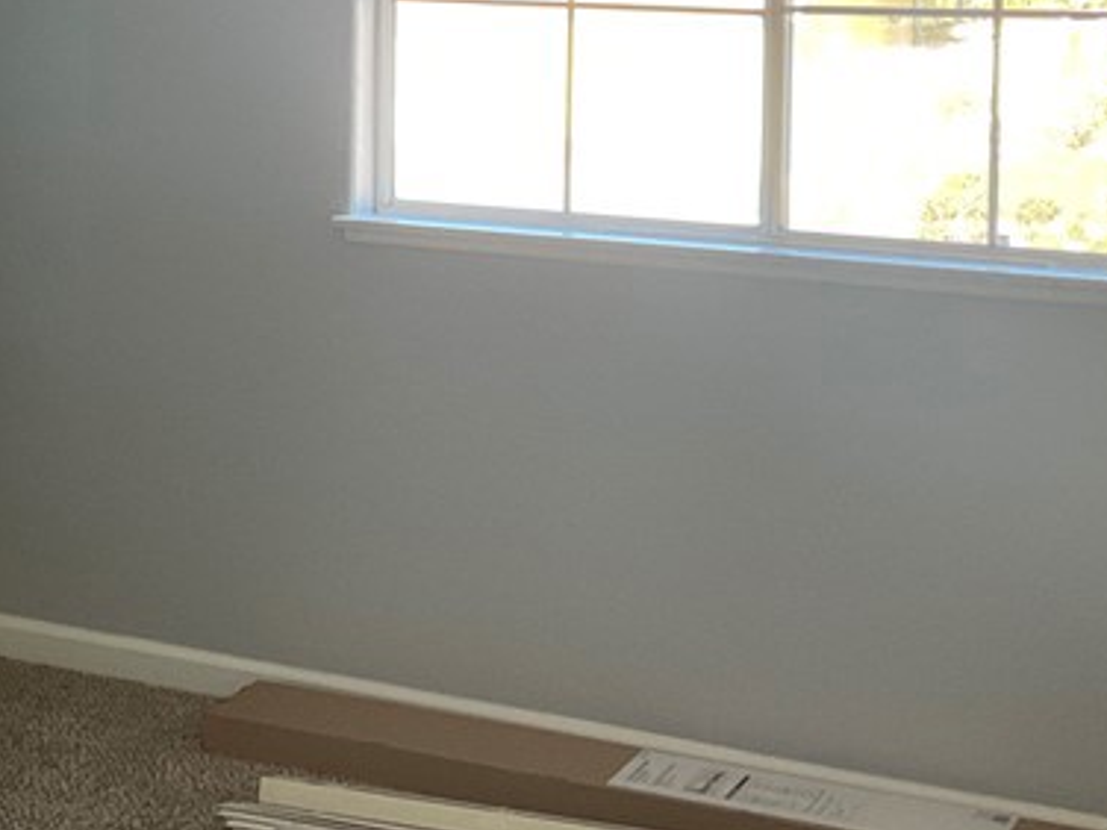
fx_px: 2526
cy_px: 79
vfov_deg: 18.4
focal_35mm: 79
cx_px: 256
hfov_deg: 24.4
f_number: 1.8
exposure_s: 1/120
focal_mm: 3
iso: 64
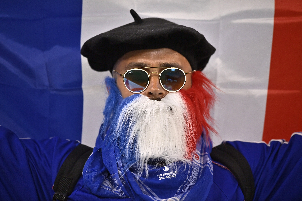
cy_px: 100
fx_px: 3355
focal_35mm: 400
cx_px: 151
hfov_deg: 5.2
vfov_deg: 3.4
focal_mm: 400
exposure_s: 1/640
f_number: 2.8
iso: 1600
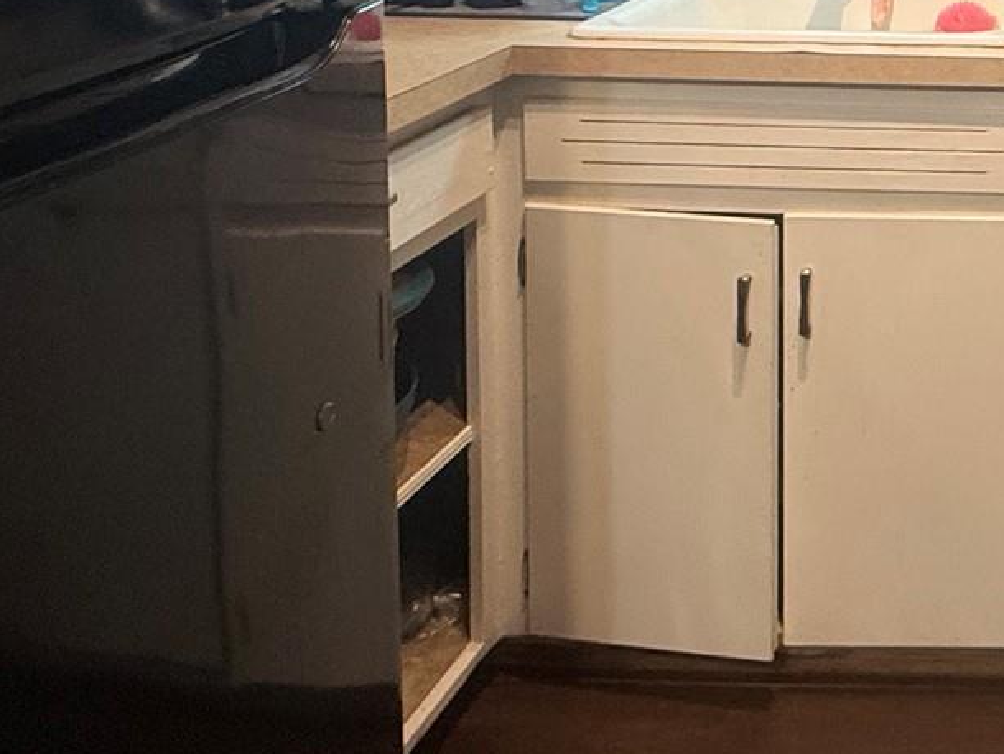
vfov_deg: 27.2
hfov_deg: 33.2
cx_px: 1197
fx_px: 1364
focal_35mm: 47
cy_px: -155
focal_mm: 2.22
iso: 200
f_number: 2.2
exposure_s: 1/60
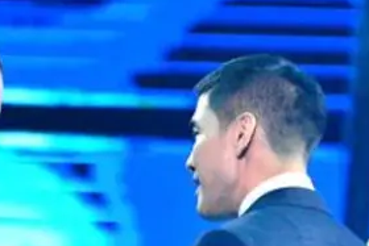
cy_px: 284
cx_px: 107
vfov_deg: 1.7
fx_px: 8122
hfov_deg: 2.6
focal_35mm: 792
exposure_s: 1/640
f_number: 2.8
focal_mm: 190
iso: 6400
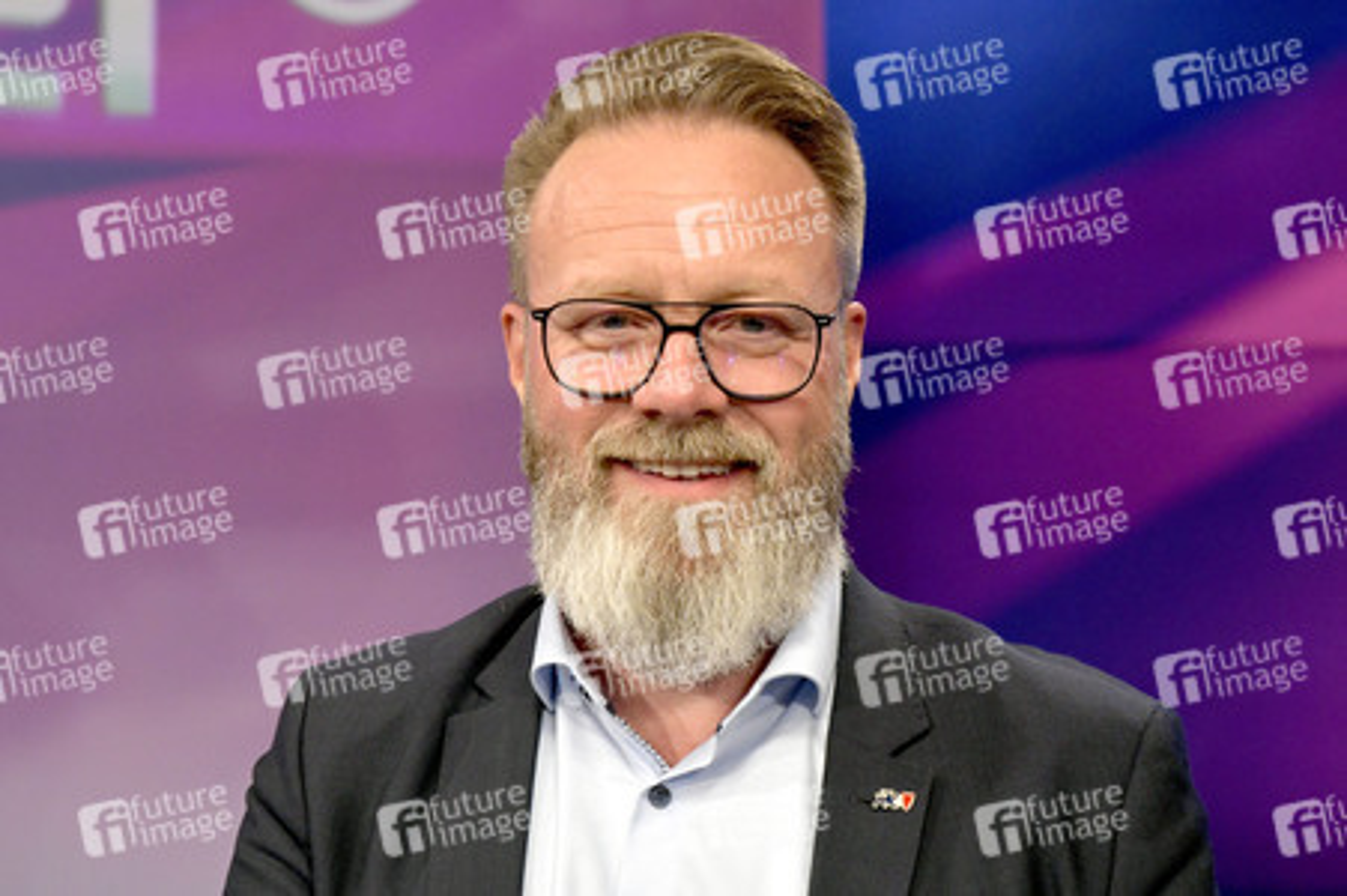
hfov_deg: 30.5
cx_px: 674
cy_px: 448
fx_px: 2468
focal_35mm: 66
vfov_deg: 20.6
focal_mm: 66
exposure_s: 1/200
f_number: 7.1
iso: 2000
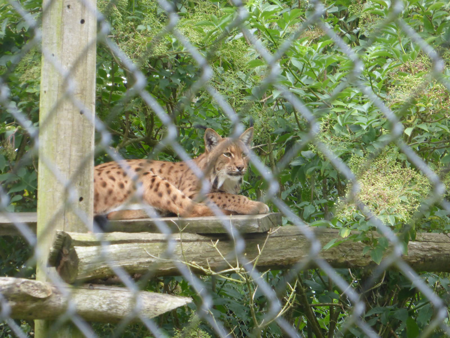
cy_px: 169
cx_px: 225
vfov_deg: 5.6
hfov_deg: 7.5
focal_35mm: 265
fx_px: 3445
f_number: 5.8
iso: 320
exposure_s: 1/100
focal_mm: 47.3
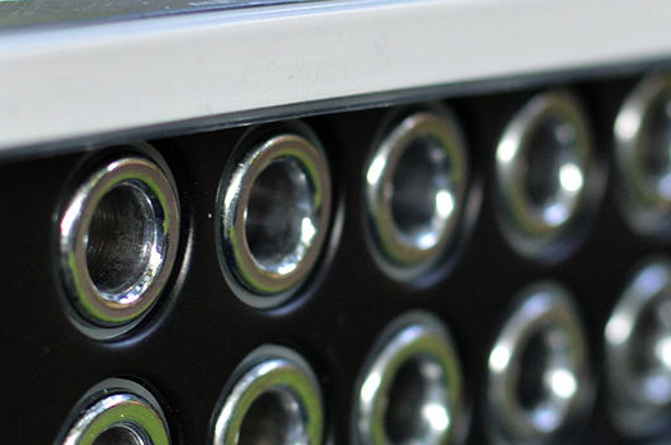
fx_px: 3363
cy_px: 291
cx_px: 391
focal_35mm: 181
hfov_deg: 11.4
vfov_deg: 7.6
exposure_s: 1/60
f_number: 4
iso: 560
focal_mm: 35
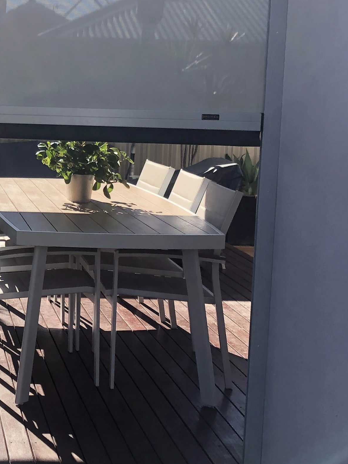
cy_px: 165
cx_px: -46
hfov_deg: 19.5
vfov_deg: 26.9
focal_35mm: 72
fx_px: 965
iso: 20
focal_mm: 4
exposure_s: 1/1245
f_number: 1.8
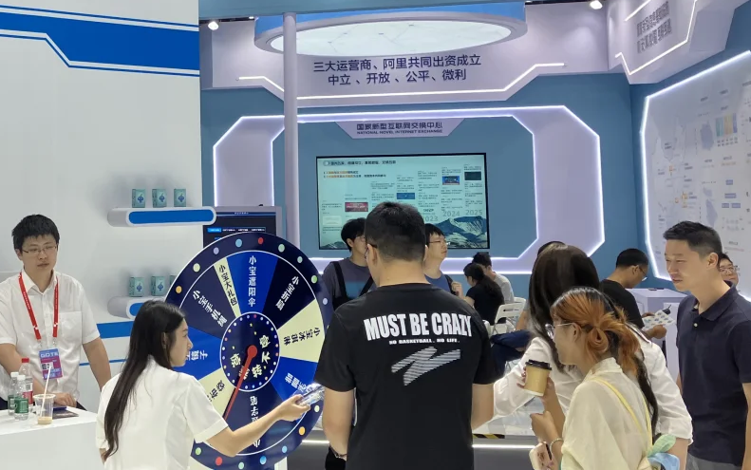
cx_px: 144
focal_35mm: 54
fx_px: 1106
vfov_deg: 23.8
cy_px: 136
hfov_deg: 36.2
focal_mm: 3.99
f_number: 1.8
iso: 25
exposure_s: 1/109
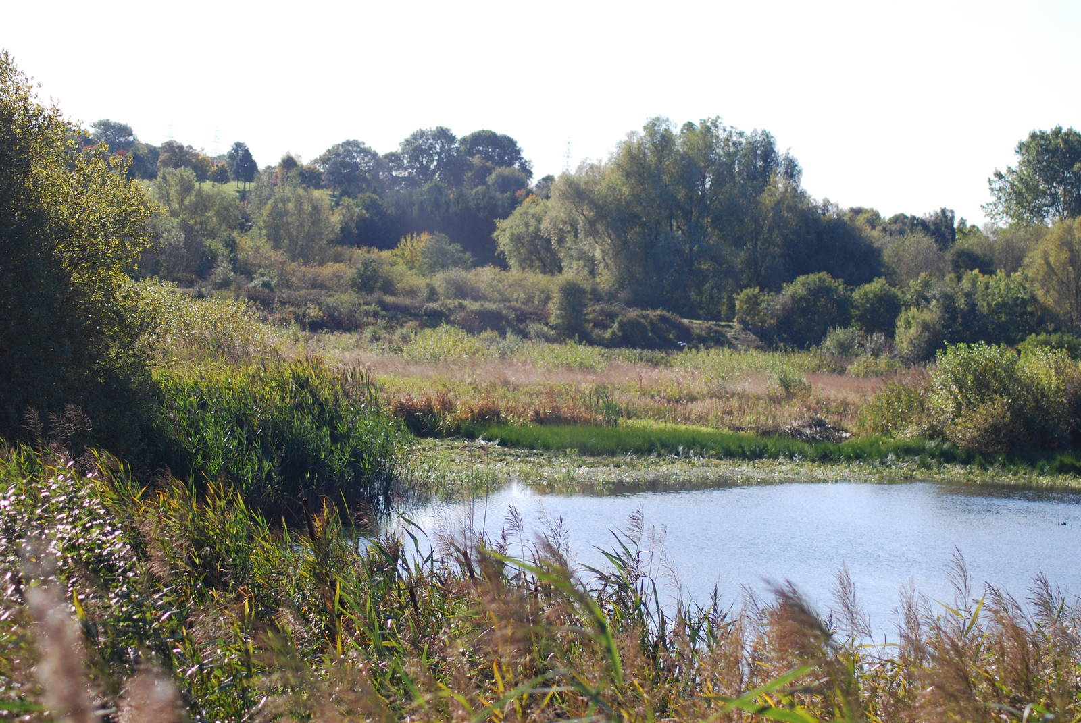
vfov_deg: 13.1
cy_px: 362
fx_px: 3157
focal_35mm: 105
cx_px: 540
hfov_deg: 19.4
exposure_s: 1/1250
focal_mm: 70
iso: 400
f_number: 5
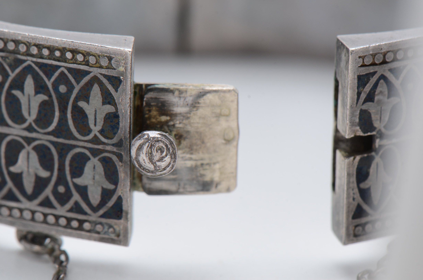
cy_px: 140
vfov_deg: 10.7
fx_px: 1495
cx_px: 212
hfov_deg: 16.1
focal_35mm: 128
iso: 200
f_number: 16
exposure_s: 1/125
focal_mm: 85
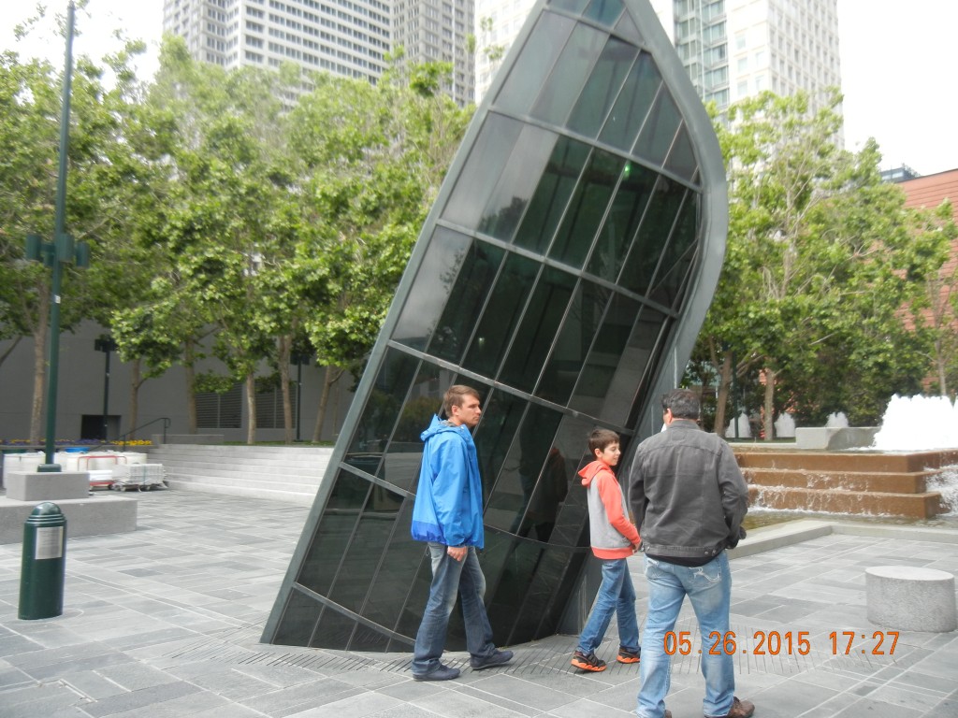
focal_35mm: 30
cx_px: 479
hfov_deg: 60.0
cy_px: 359
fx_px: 830
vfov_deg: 46.8
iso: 160
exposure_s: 1/355
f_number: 3.5
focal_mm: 5.4
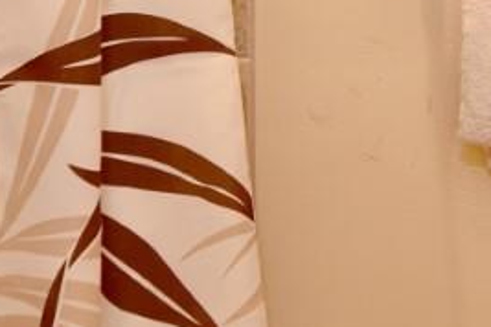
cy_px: -215
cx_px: 579
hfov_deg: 26.9
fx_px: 914
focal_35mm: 67
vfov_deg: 17.4
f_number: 3.5
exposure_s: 1/60
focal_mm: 14
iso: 800
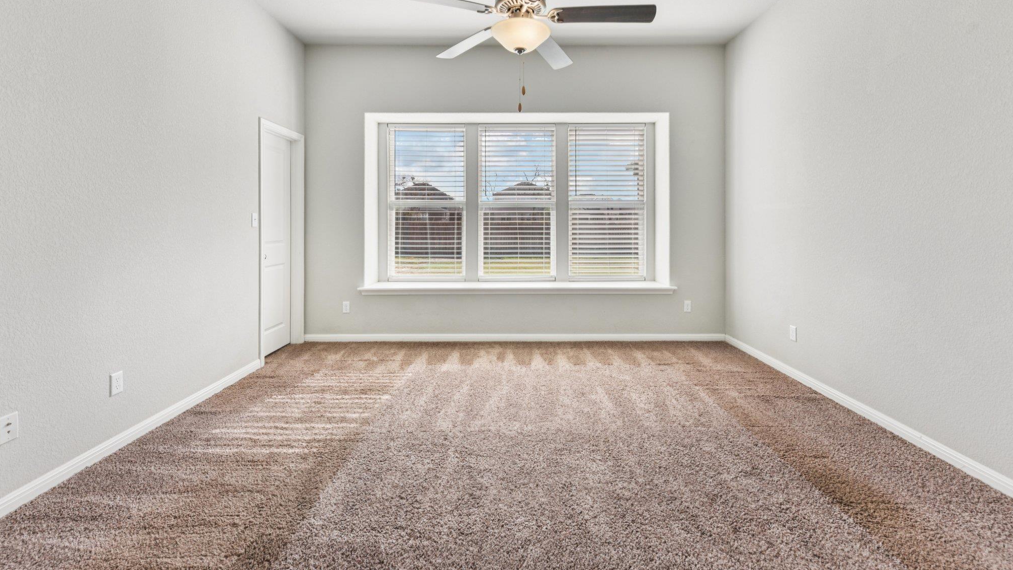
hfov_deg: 103.0
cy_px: 227
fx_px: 403
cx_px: 516
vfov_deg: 69.8
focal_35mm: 15
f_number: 8
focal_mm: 14
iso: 100
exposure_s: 1/50
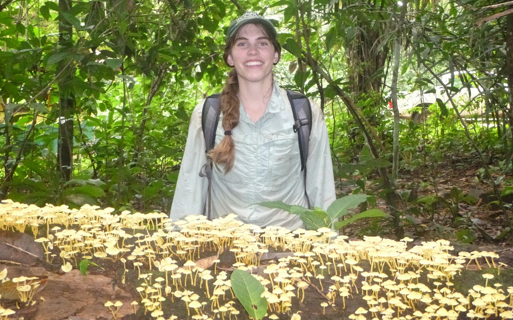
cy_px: 130
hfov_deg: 42.7
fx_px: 657
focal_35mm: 47
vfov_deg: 27.4
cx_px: 256
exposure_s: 1/60
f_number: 4.7
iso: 800
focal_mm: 7.9
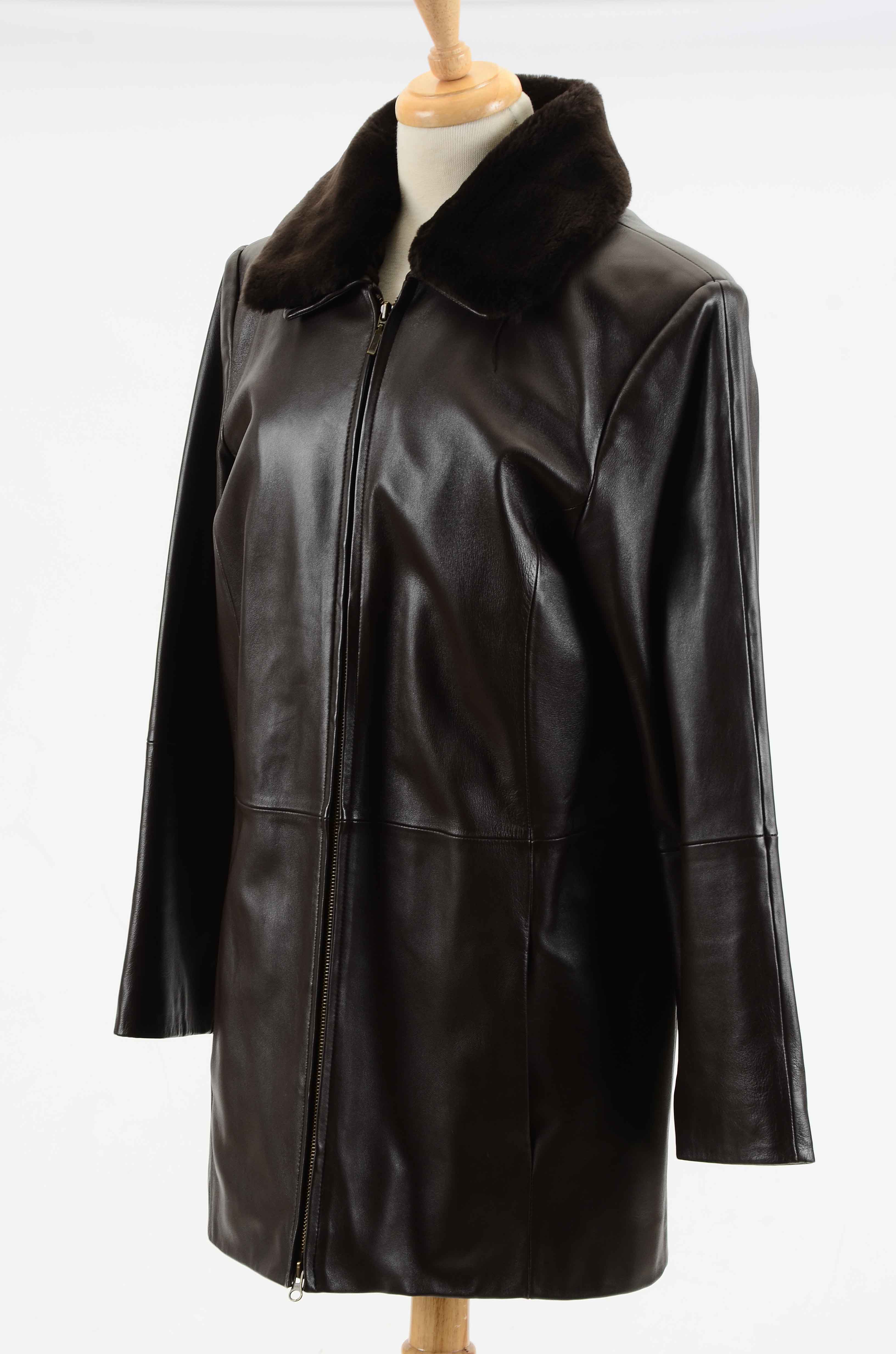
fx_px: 3487
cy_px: 677
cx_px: 448
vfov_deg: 22.0
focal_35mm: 93
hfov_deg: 14.6
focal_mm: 62
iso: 160
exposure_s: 1/80
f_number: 8
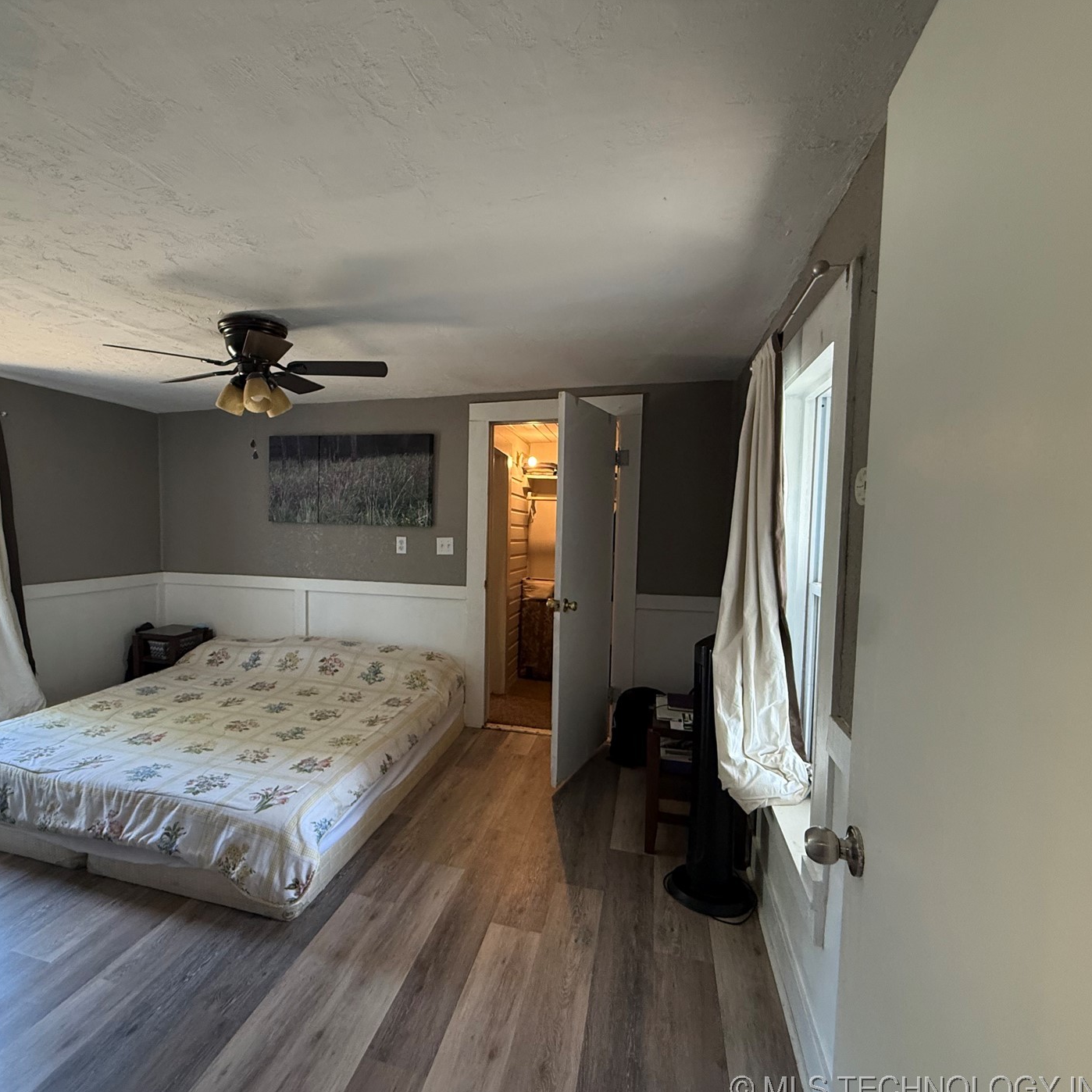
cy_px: 559
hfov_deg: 83.3
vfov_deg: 84.0
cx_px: 460
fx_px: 607
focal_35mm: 17
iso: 320
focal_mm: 2.22
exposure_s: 1/60
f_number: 2.2
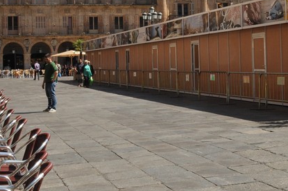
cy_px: 17
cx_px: 262
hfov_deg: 26.4
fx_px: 592
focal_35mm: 74
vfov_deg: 18.1
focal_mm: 20
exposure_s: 1/320
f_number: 9
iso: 400
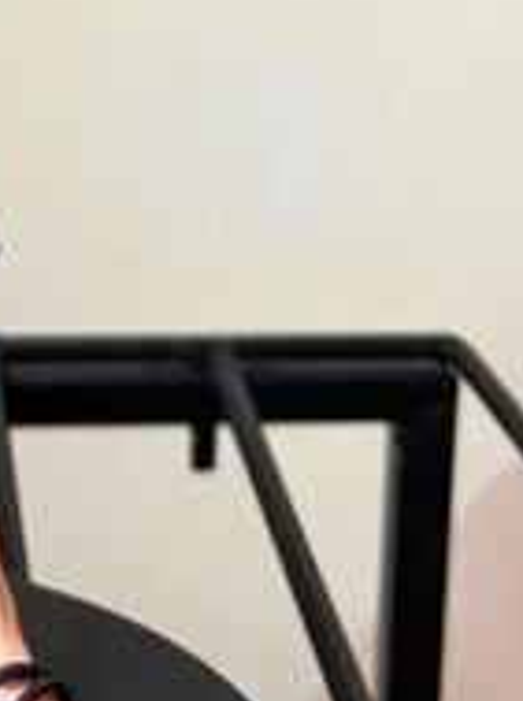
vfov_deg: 19.9
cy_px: -158
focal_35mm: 92
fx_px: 1860
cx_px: -237
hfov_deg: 15.0
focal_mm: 5.1
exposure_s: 1/50
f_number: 1.6
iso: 400
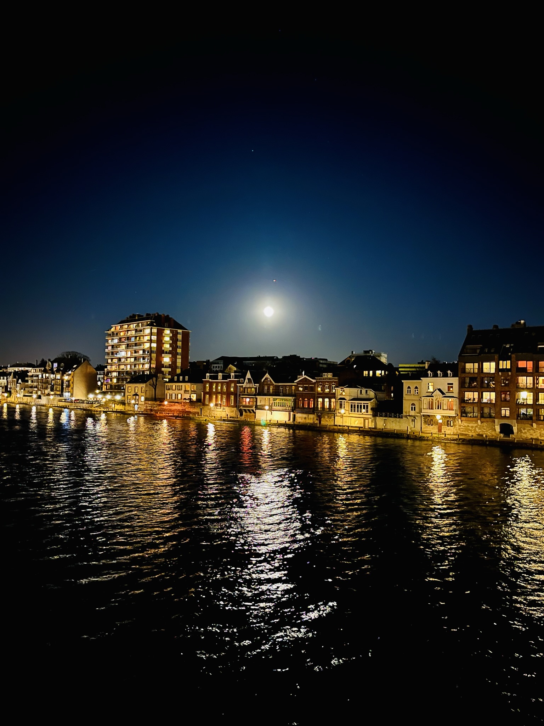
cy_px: 363
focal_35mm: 26
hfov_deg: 53.1
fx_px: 545
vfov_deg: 67.3
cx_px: 272
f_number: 1.6
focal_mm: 5.1
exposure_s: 1/2
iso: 400
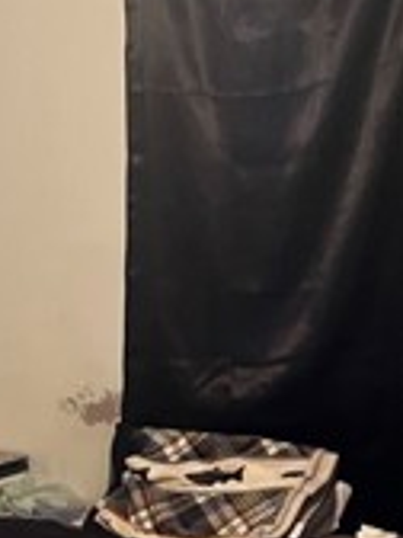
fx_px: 1537
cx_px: -35
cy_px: 737
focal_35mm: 99
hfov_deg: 14.6
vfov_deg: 18.2
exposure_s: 1/40
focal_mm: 5.7
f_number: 1.5
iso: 500
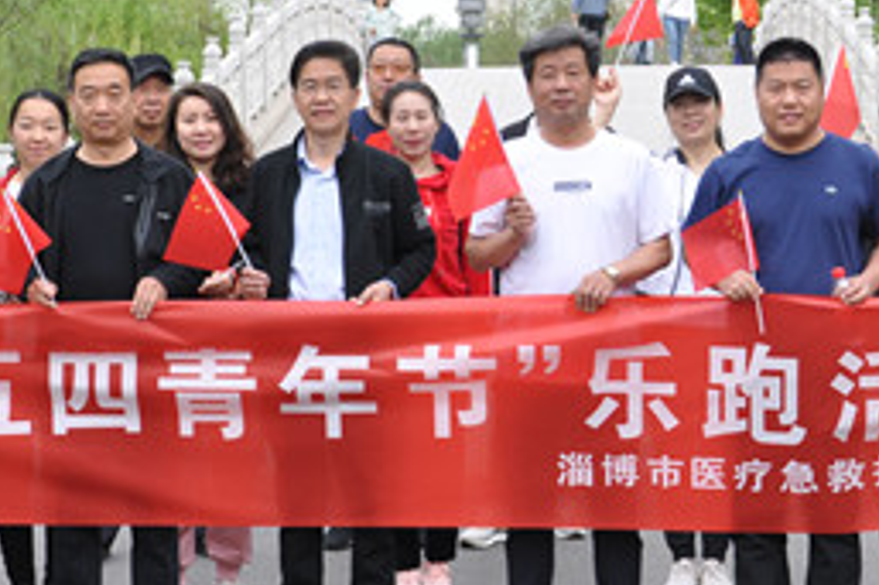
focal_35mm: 112
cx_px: 527
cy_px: 147
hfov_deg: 18.3
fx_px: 2733
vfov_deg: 12.2
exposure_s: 1/200
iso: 200
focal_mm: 32
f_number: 7.1
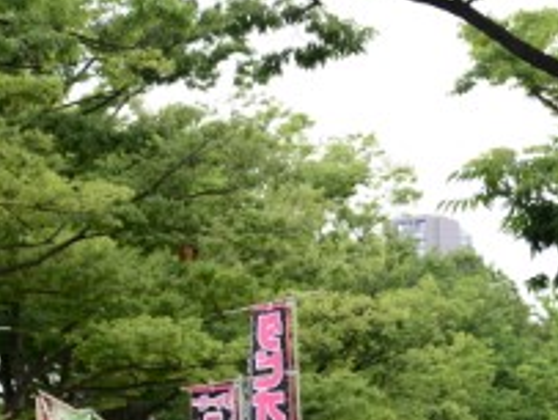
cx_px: 532
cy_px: 354
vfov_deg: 8.6
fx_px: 2778
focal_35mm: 172
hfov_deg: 11.4
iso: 1000
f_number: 5
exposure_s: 1/1000
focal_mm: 66
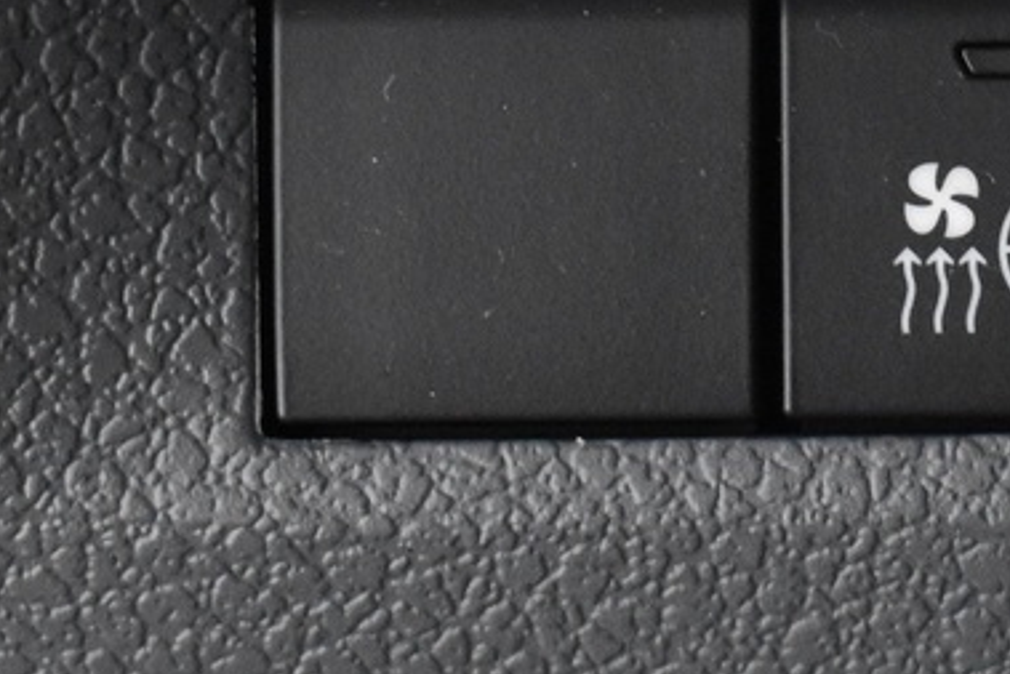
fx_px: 7549
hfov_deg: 7.6
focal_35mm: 269
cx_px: 1037
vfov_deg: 5.1
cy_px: 213
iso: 3200
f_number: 5
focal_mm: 42
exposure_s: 1/25
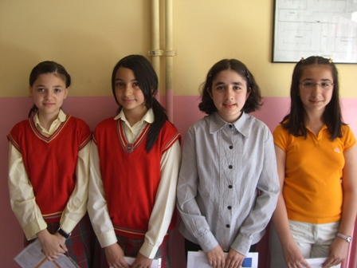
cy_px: 134
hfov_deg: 49.0
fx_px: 392
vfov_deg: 37.7
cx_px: 178
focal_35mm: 38
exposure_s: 1/80
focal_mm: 6.2
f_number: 2.7
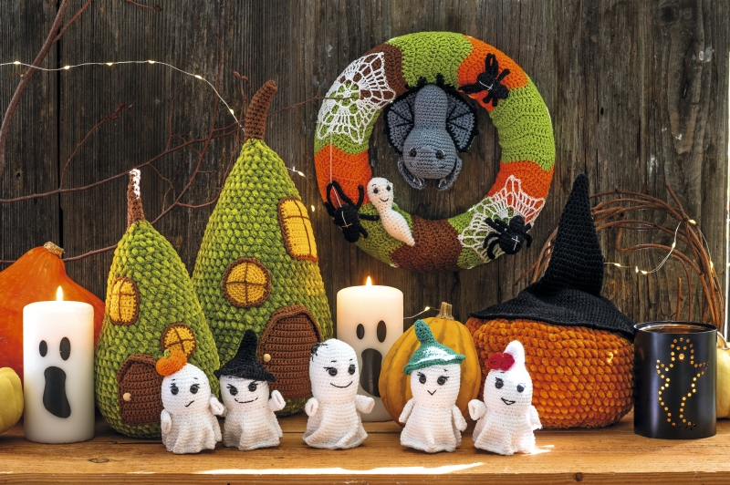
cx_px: 365
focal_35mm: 102
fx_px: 2067
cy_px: 242
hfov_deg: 20.0
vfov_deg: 13.4
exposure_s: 1/2
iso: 200
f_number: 13
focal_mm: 102
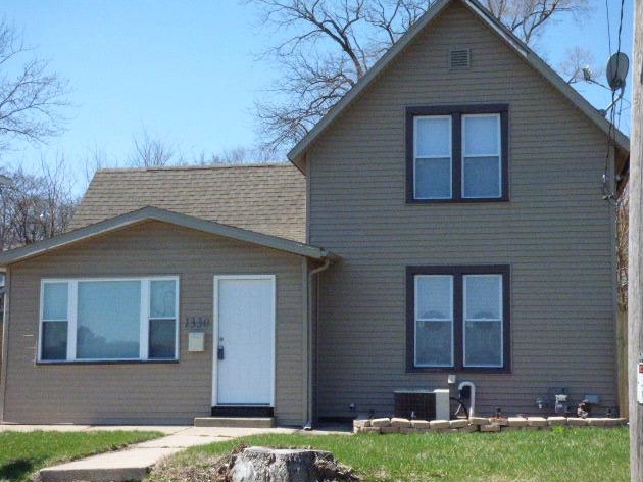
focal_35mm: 61
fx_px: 1133
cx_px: 318
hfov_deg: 31.7
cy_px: 240
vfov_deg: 24.0
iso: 1600
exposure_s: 1/2000
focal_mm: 10.77
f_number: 8
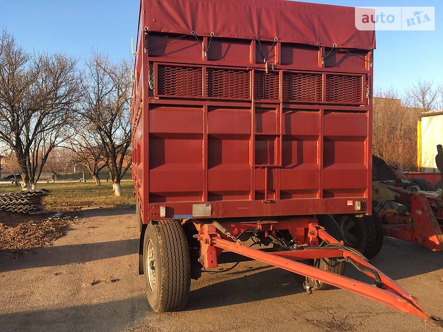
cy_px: 166
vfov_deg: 48.2
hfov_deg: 61.7
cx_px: 222
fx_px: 371
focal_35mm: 29
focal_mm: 4.2
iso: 25
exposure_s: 1/275
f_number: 2.2
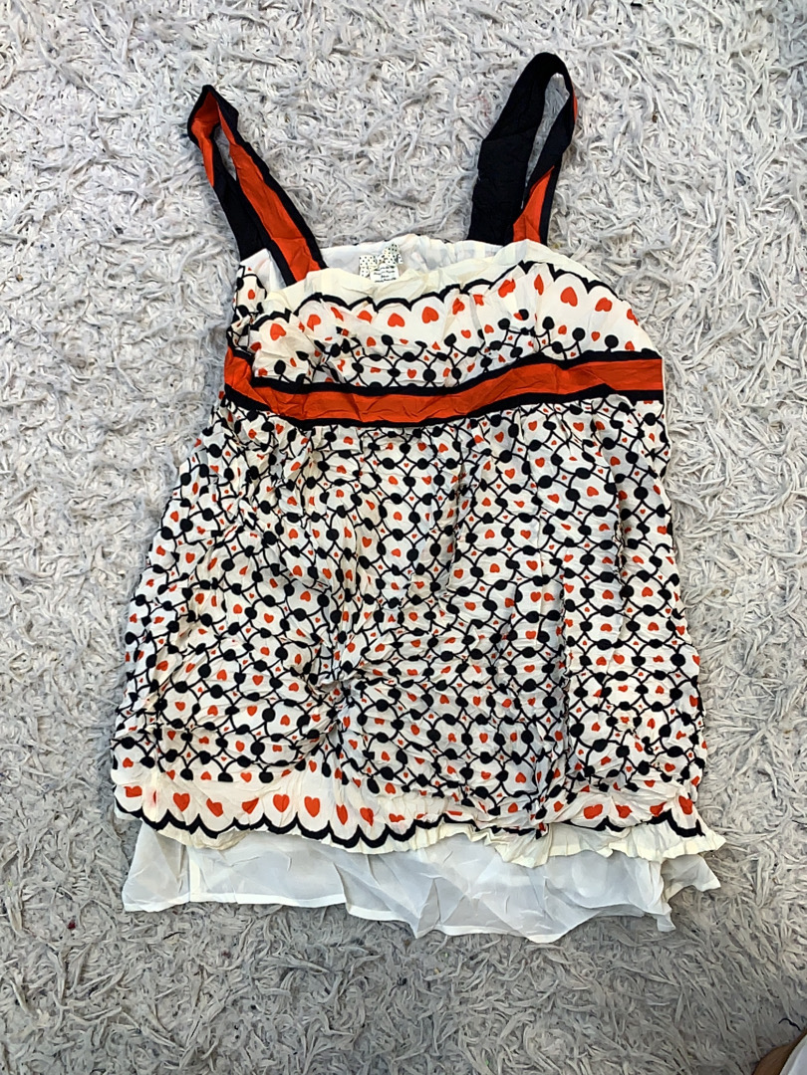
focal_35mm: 26
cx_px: 404
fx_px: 808
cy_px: 538
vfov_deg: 67.3
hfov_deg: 53.1
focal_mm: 4.25
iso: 40
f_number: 1.8
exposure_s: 1/100
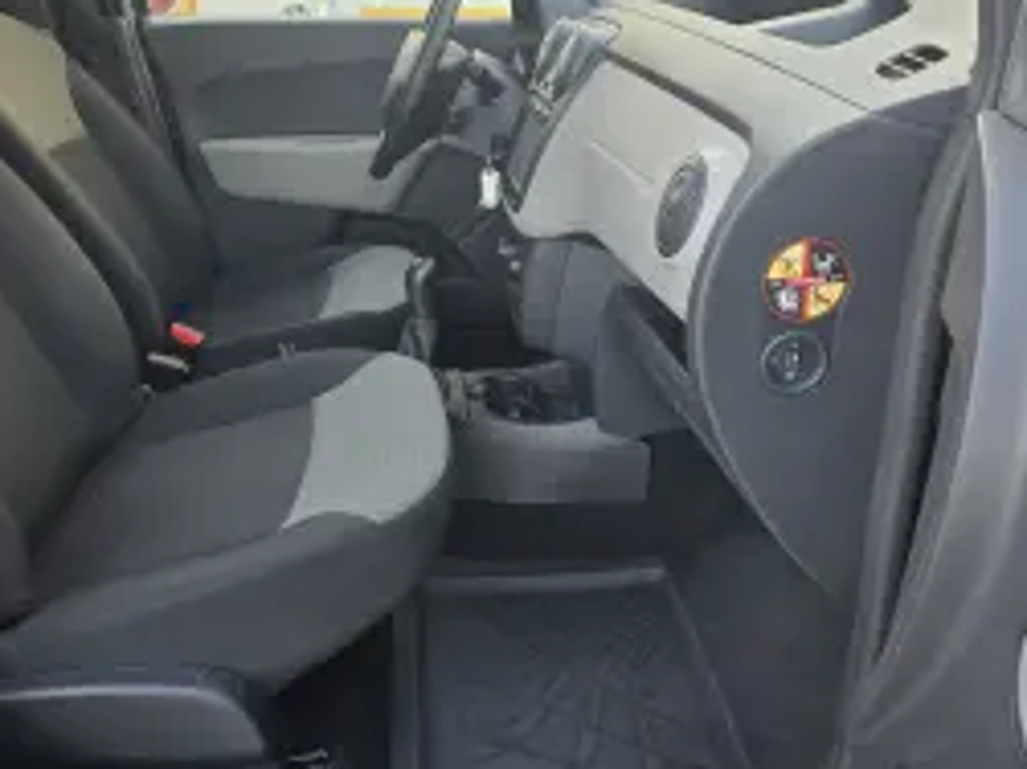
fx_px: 979
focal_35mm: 33
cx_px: 458
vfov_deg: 42.9
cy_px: 364
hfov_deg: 55.3
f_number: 1.7
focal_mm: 6.3
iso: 80
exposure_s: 1/180
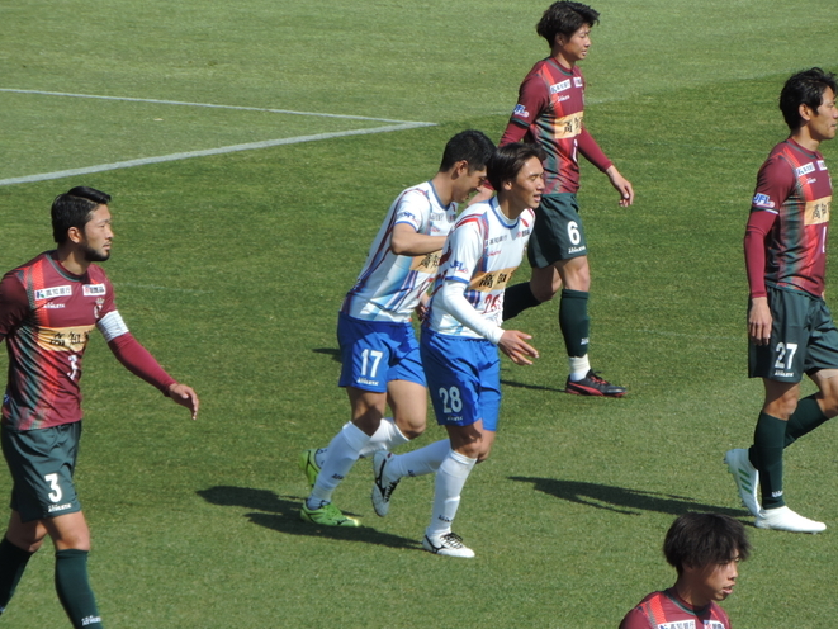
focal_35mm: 569
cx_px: 435
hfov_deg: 3.5
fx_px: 13777
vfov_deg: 2.6
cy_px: 308
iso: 80
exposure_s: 1/500
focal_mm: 83.8
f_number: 4.9
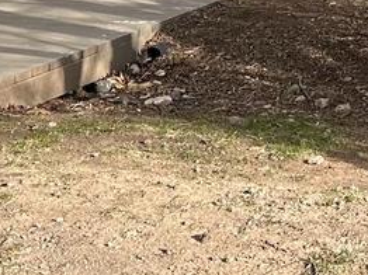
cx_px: 513
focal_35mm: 132
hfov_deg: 14.2
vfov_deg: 9.7
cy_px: -417
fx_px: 1402
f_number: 1.78
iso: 80
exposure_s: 1/1517
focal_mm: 6.86
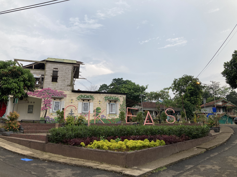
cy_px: 88
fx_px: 192
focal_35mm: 28
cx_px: 118
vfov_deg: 49.7
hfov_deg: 63.4
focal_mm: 3.99
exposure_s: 1/345
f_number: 1.8
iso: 20
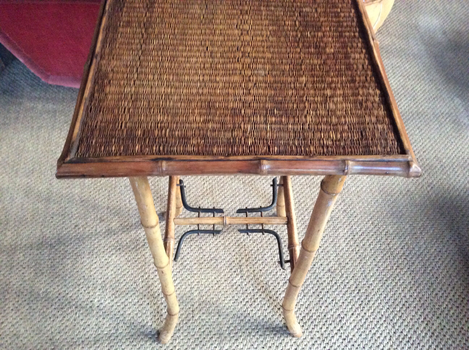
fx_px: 433
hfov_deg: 56.9
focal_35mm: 32
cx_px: 234
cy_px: 175
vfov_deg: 44.1
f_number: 2.4
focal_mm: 3.3
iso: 400
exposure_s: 1/17
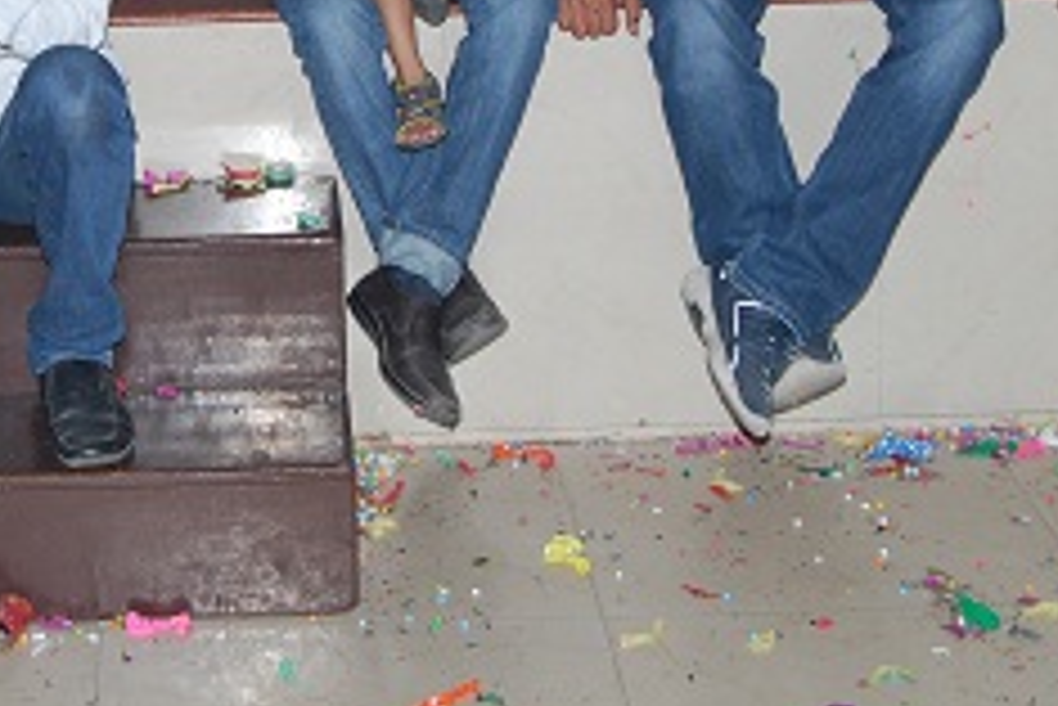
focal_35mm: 99
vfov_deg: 13.6
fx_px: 2913
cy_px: -22
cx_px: 180
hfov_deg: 20.3
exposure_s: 1/100
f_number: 6.3
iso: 400
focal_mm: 31
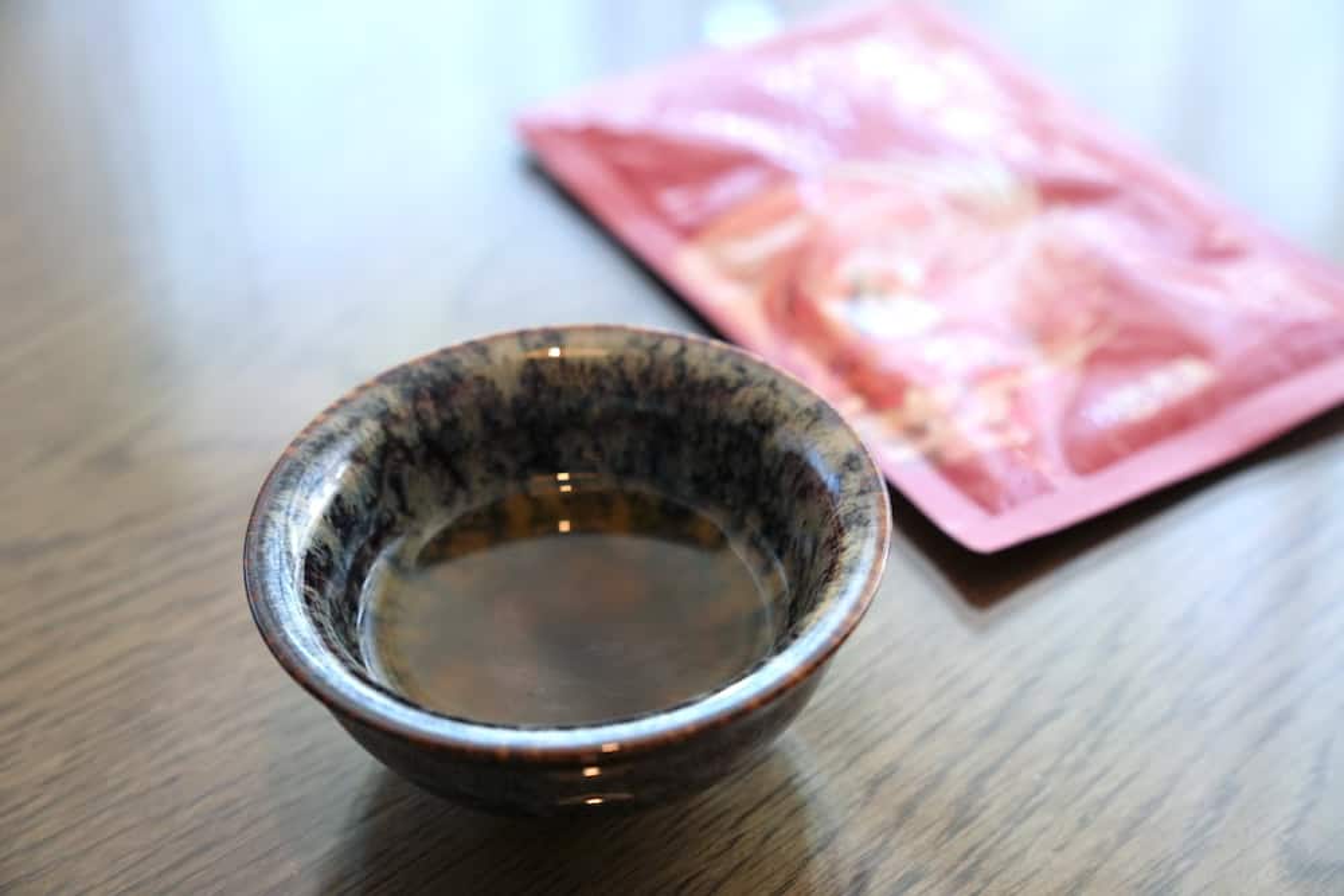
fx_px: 2390
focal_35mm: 64
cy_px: 448
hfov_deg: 31.4
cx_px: 672
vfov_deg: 21.2
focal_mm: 43
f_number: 4
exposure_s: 1/80
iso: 320
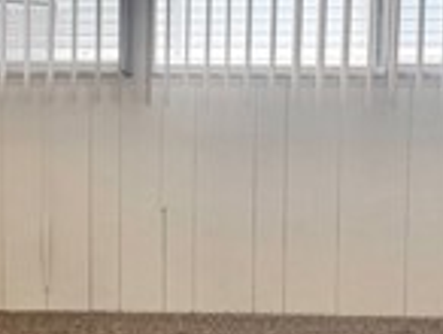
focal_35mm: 105
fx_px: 1346
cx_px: 24
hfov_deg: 18.3
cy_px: 43
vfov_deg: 14.0
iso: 80
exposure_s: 1/120
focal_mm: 6.76
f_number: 1.78
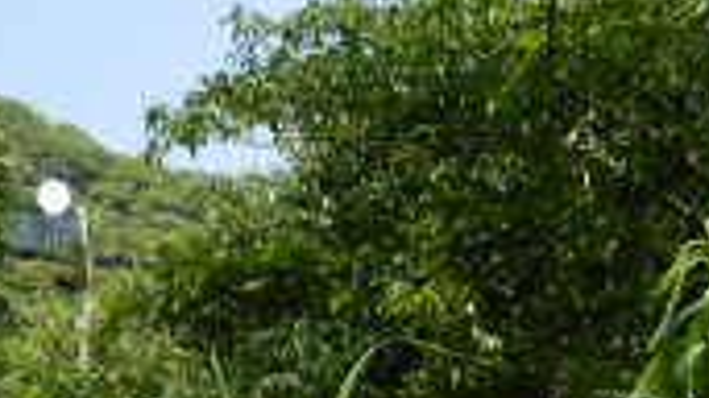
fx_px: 1842
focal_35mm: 98
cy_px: 987
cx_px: 701
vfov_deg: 10.5
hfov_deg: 21.1
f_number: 2.8
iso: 125
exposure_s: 1/1250
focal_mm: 4.3
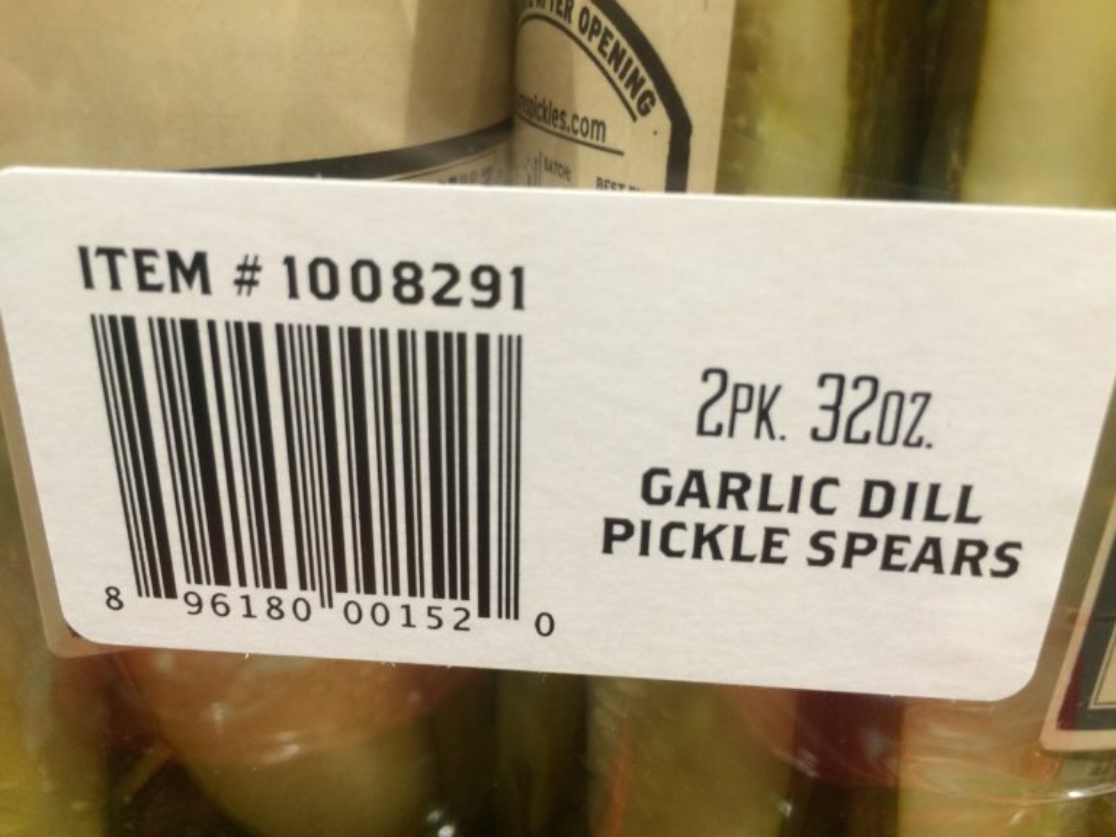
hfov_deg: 61.7
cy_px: 418
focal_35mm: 29
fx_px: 935
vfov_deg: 48.2
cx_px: 558
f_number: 2.2
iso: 160
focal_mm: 4.15
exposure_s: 1/33
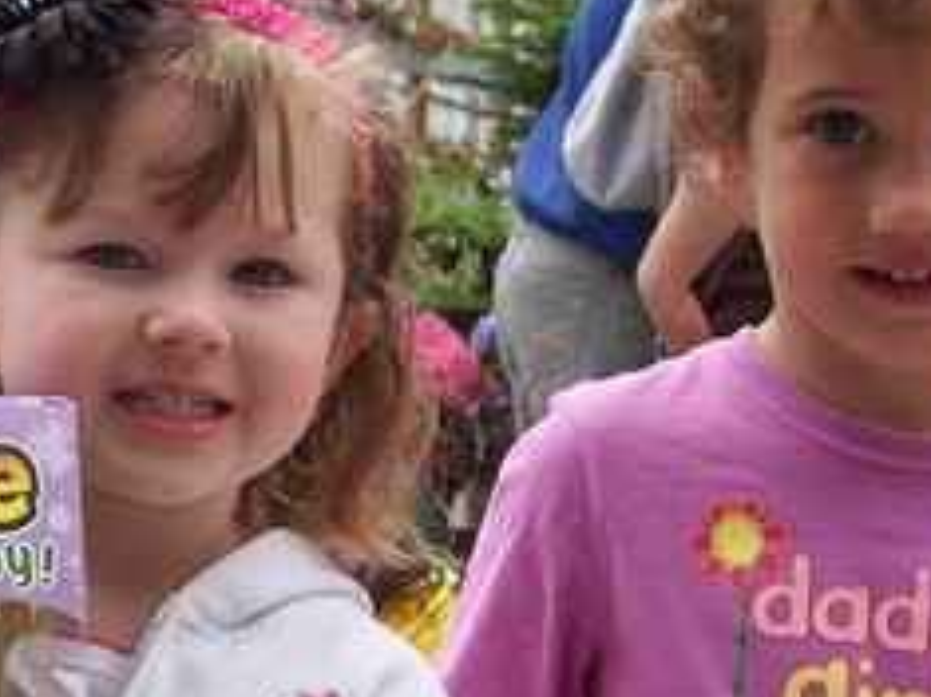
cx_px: -155
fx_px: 3575
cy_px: 317
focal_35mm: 133
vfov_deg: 11.1
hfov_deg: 14.4
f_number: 3.4
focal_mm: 8
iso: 100
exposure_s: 1/350
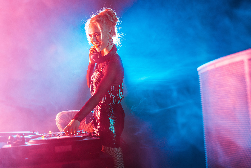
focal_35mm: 50
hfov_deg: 39.6
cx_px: 126
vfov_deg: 27.0
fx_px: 349
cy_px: 84
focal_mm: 50
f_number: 3.5
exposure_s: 1/200
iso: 400
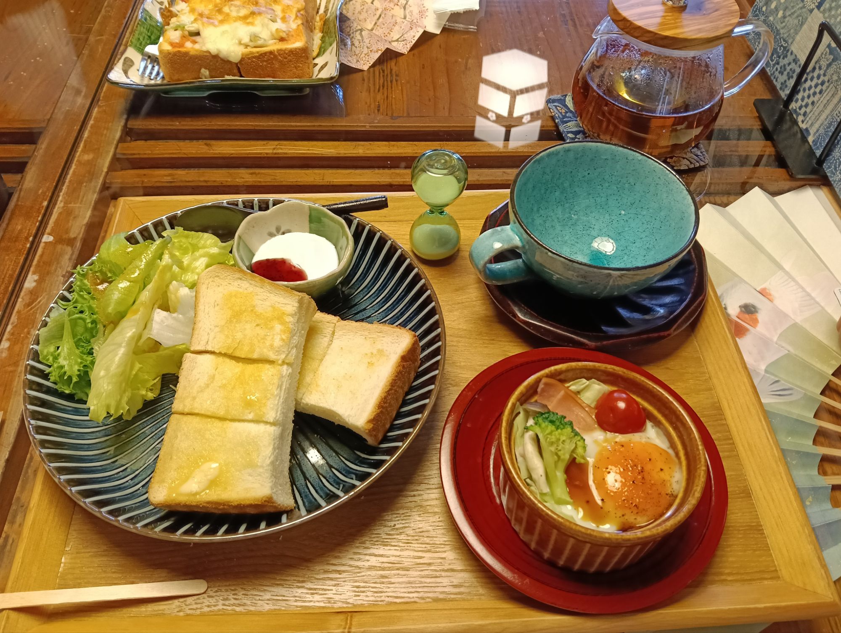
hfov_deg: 65.2
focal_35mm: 27
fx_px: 657
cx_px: 420
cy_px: 316
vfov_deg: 51.5
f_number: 1.8
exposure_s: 1/33.3
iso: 320
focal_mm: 3.98
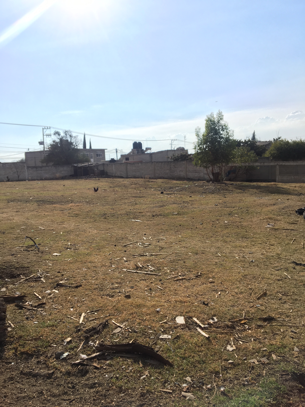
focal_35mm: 29
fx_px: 341
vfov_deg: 61.7
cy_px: 204
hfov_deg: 48.2
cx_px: 152
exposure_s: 1/1672
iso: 25
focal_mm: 4.15
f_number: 2.2
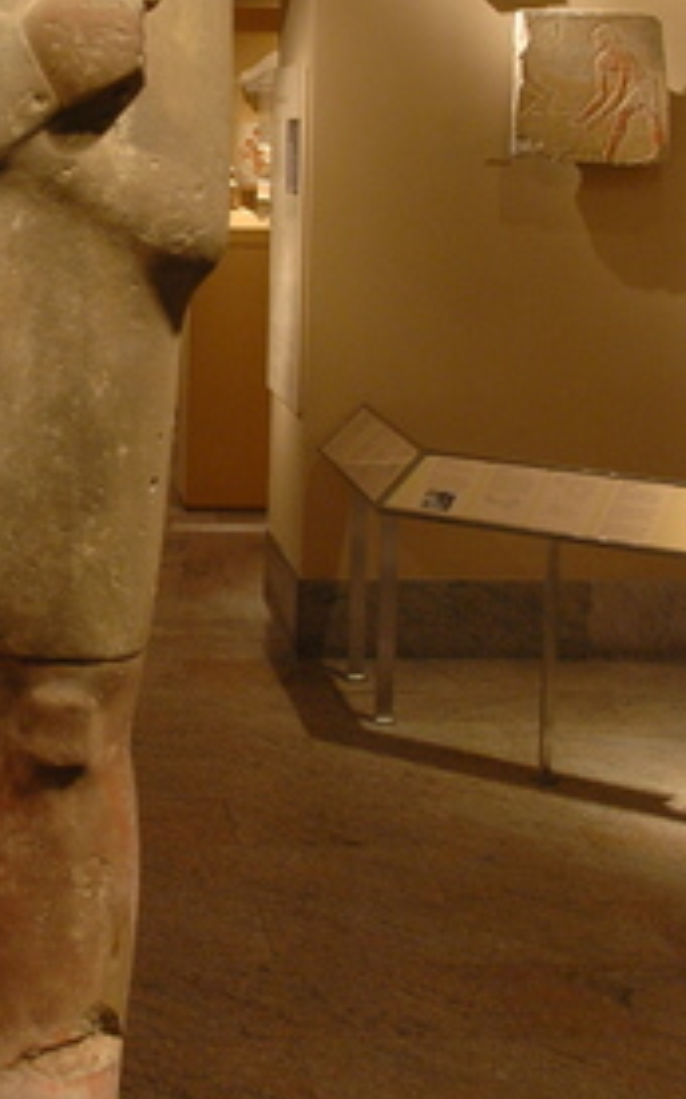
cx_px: 24
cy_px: 264
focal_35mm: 73
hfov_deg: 17.5
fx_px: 2185
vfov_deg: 27.8
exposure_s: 1/20
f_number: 3.8
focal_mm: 20
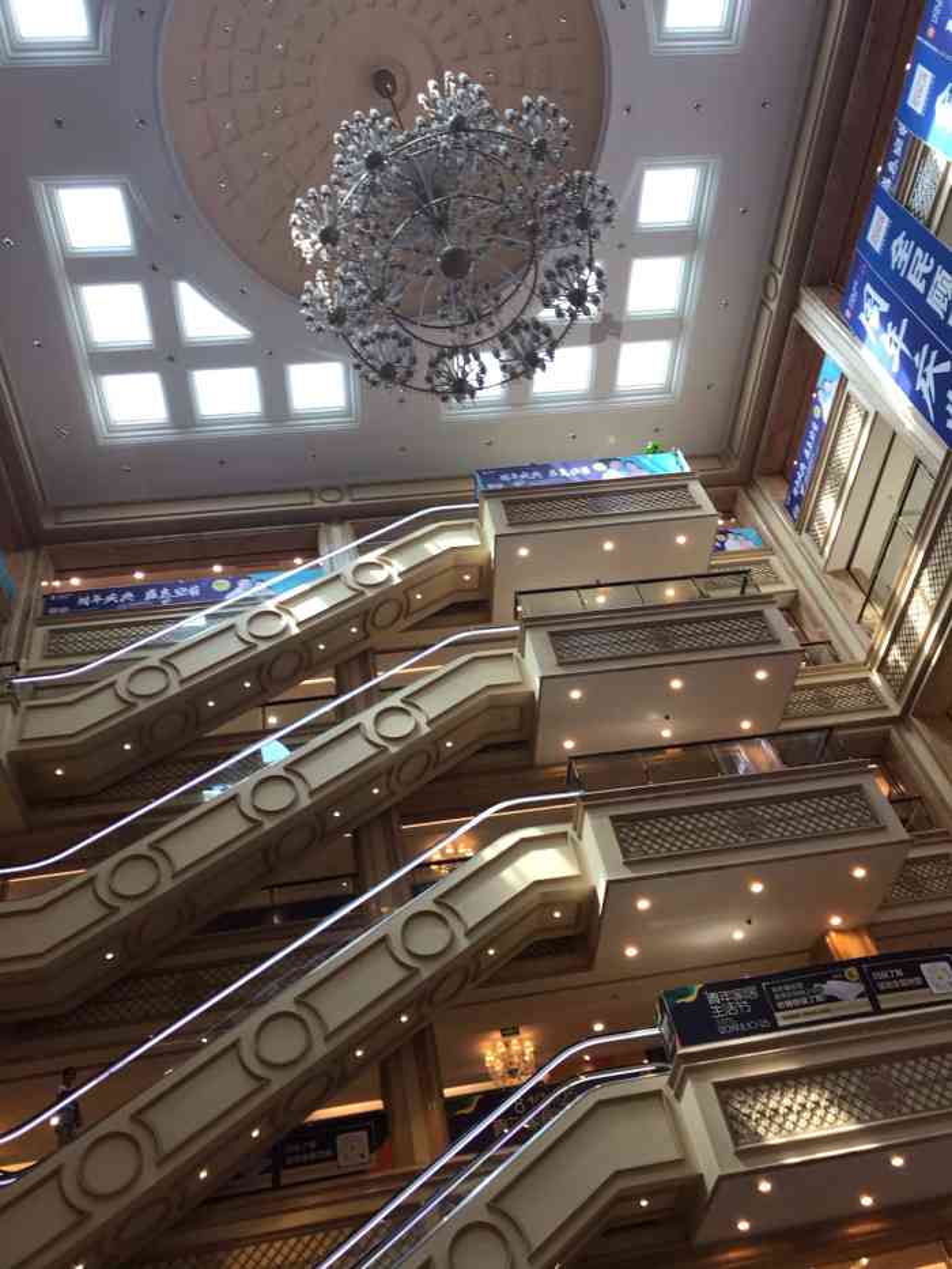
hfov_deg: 49.8
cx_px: 476
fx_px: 1026
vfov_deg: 63.4
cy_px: 634
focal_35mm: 28
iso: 25
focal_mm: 3.99
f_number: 1.8
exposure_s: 1/50
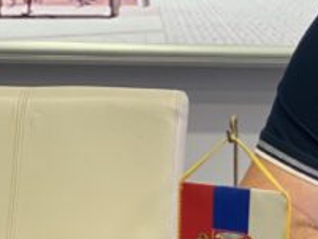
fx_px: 1829
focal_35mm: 199
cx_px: 516
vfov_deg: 7.5
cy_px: 40
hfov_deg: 9.6
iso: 160
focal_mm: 6
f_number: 2
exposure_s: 1/33
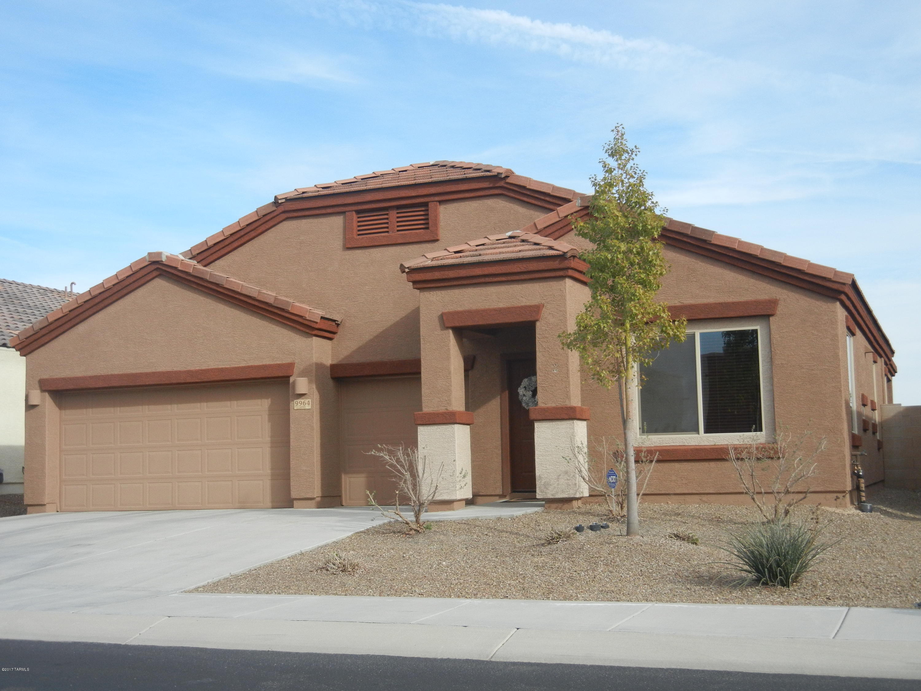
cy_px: 346
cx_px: 460
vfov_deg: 32.2
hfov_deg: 42.1
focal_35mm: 45
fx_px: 1197
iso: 230
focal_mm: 8.1
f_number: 7.6
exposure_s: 1/315
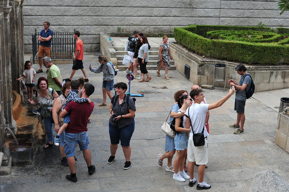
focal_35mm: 50
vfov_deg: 27.0
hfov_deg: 39.6
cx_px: 144
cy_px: 96
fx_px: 401
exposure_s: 1/1000
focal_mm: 50
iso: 400
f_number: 6.3
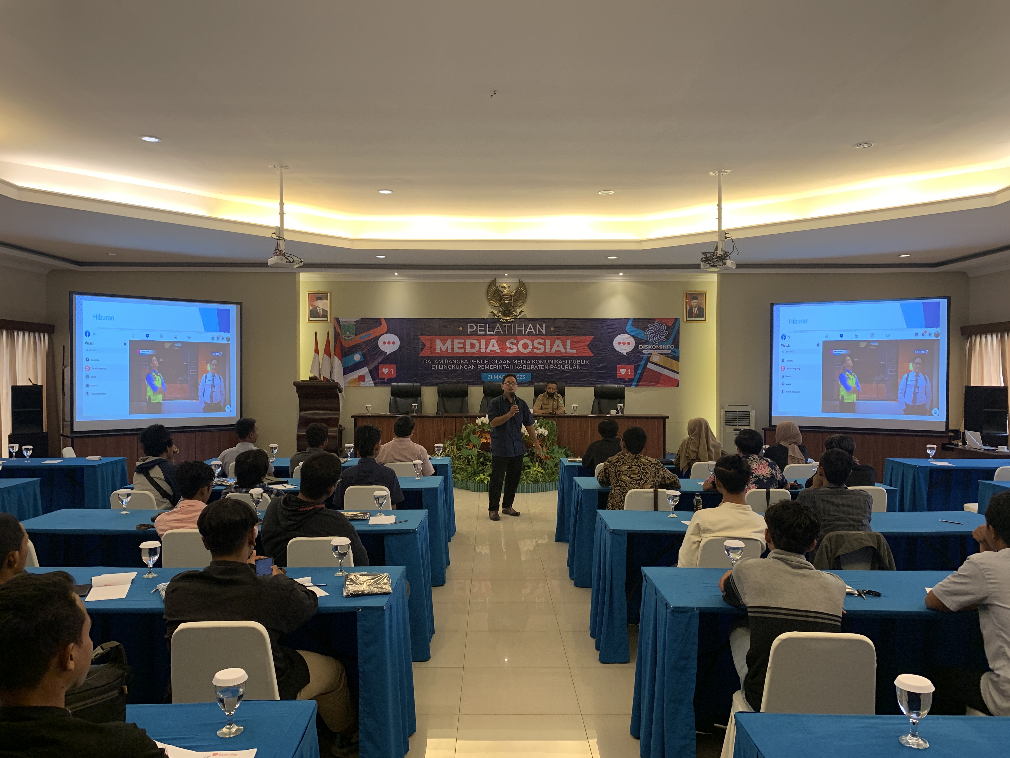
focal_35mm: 26
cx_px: 505
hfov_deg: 67.3
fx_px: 759
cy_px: 379
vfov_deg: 53.1
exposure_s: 1/50
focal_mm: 4.25
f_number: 1.8
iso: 100
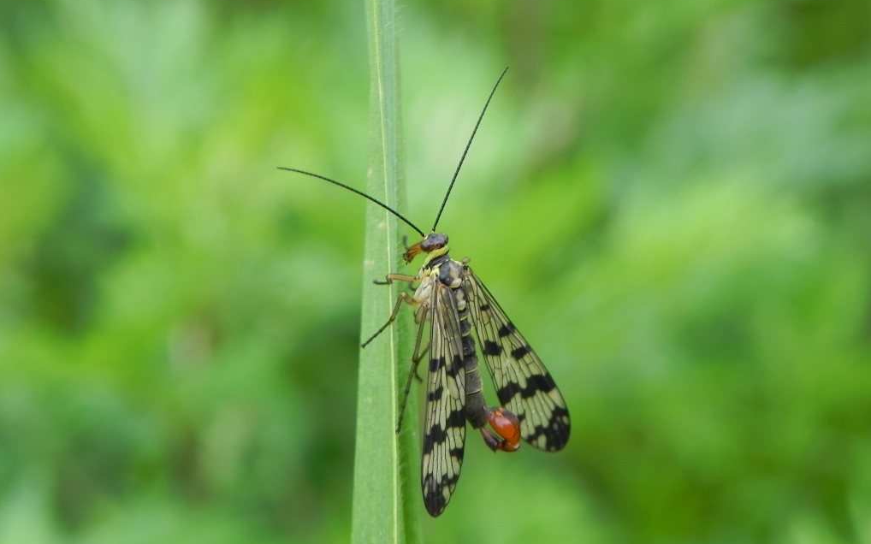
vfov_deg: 11.7
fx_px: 2658
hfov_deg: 18.6
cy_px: 316
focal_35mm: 112
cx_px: 436
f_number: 4
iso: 160
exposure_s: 1/137
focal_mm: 18.8
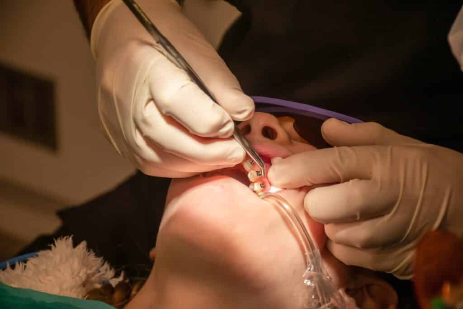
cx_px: 232
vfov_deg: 9.7
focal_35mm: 142
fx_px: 1826
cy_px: 154
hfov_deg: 14.4
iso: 200
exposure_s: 1/160
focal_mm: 95
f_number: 5.3
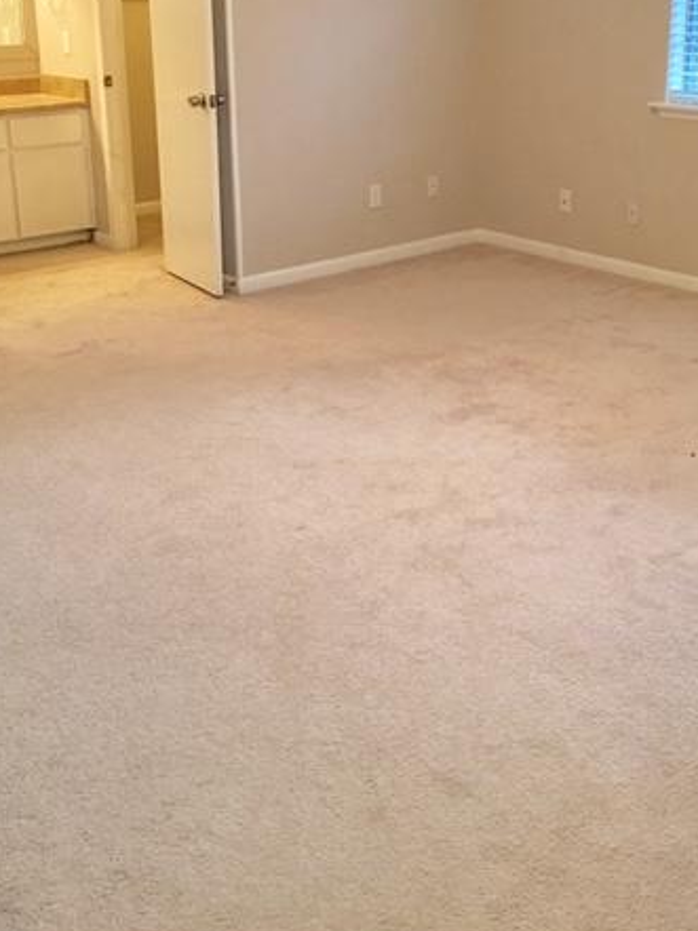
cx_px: 428
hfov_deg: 34.2
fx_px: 1130
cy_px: 289
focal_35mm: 42
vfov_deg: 44.0
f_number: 2.2
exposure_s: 1/15
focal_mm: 4.15
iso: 40
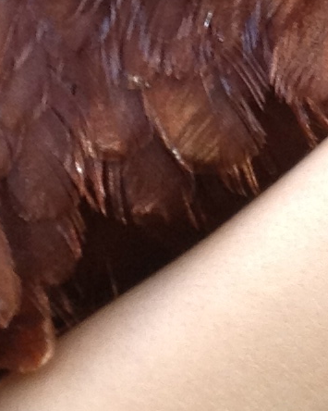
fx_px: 3047
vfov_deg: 7.5
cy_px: -276
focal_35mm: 251
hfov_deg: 6.1
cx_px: 512
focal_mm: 4.28
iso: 80
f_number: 2.4
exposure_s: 1/60
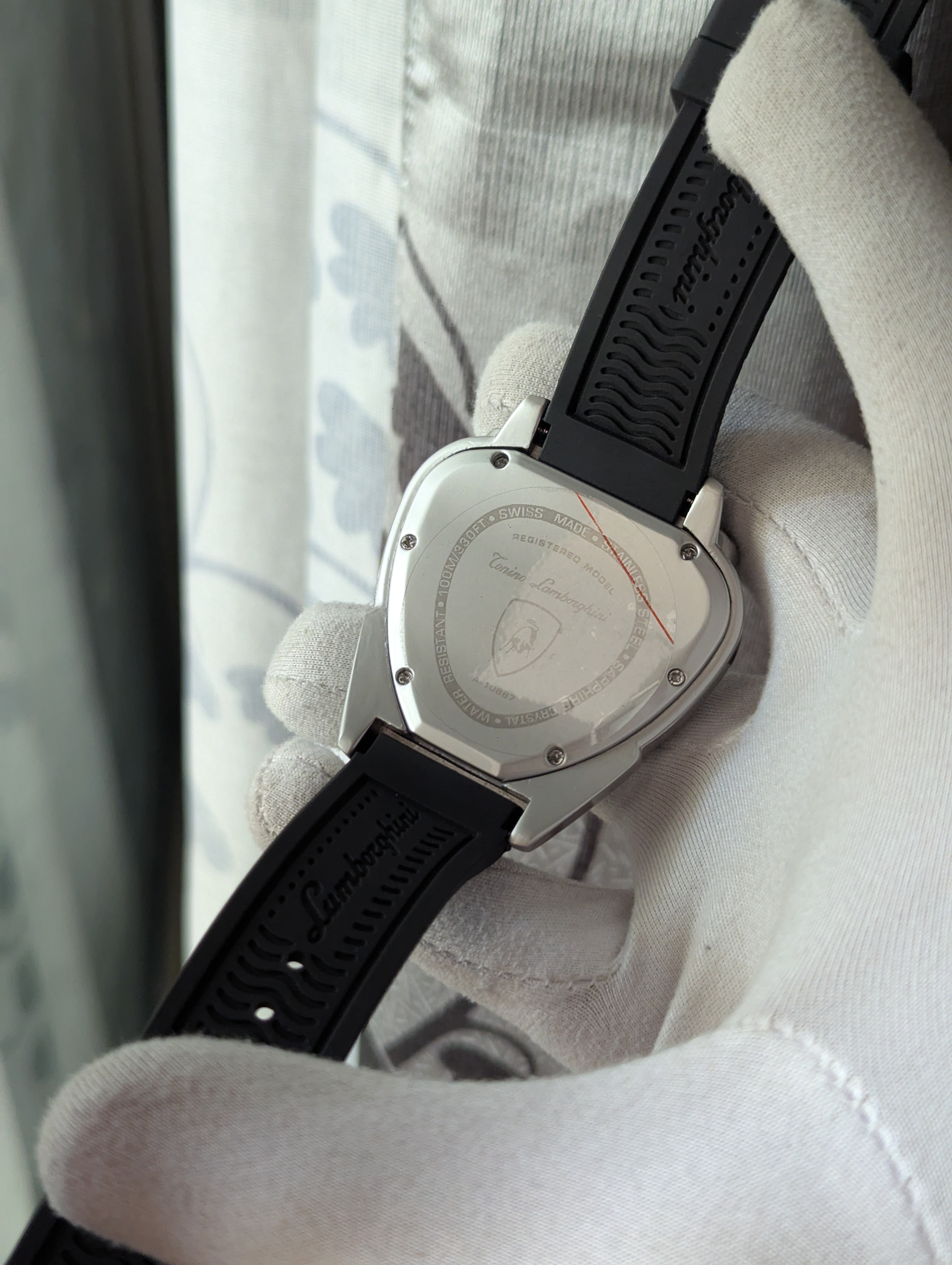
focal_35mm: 48
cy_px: 632
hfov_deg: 30.3
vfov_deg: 39.6
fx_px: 1756
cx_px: 476
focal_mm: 6.81
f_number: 1.85
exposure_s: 1/132
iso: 236
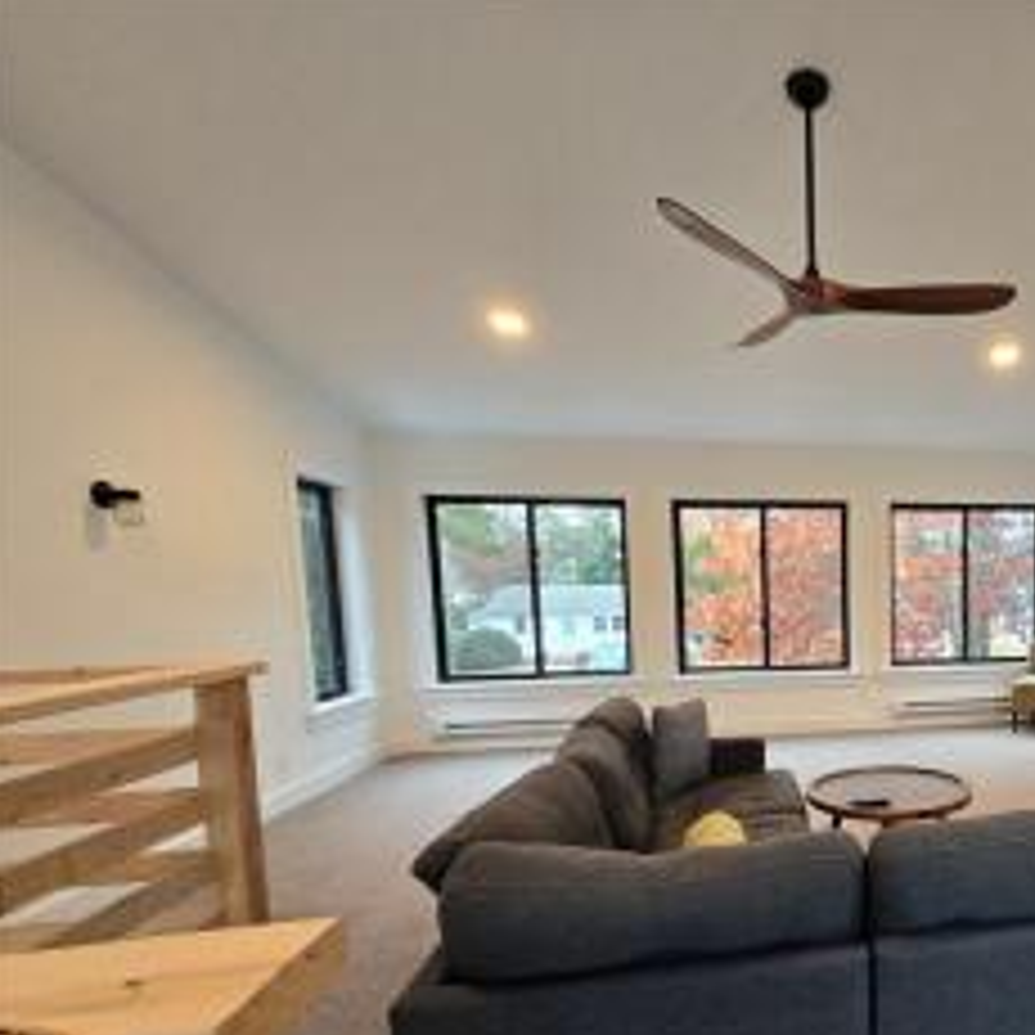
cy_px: 657
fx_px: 677
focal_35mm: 20
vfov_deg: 73.4
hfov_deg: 65.3
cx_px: 882
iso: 320
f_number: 2.2
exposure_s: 1/60
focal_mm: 2.2
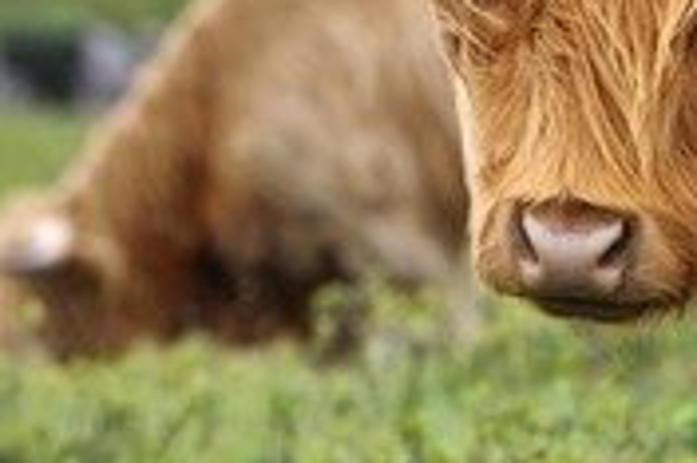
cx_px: 610
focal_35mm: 430
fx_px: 8317
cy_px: 36
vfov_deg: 3.2
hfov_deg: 4.8
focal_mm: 180
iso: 640
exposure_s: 1/250
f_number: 4.5
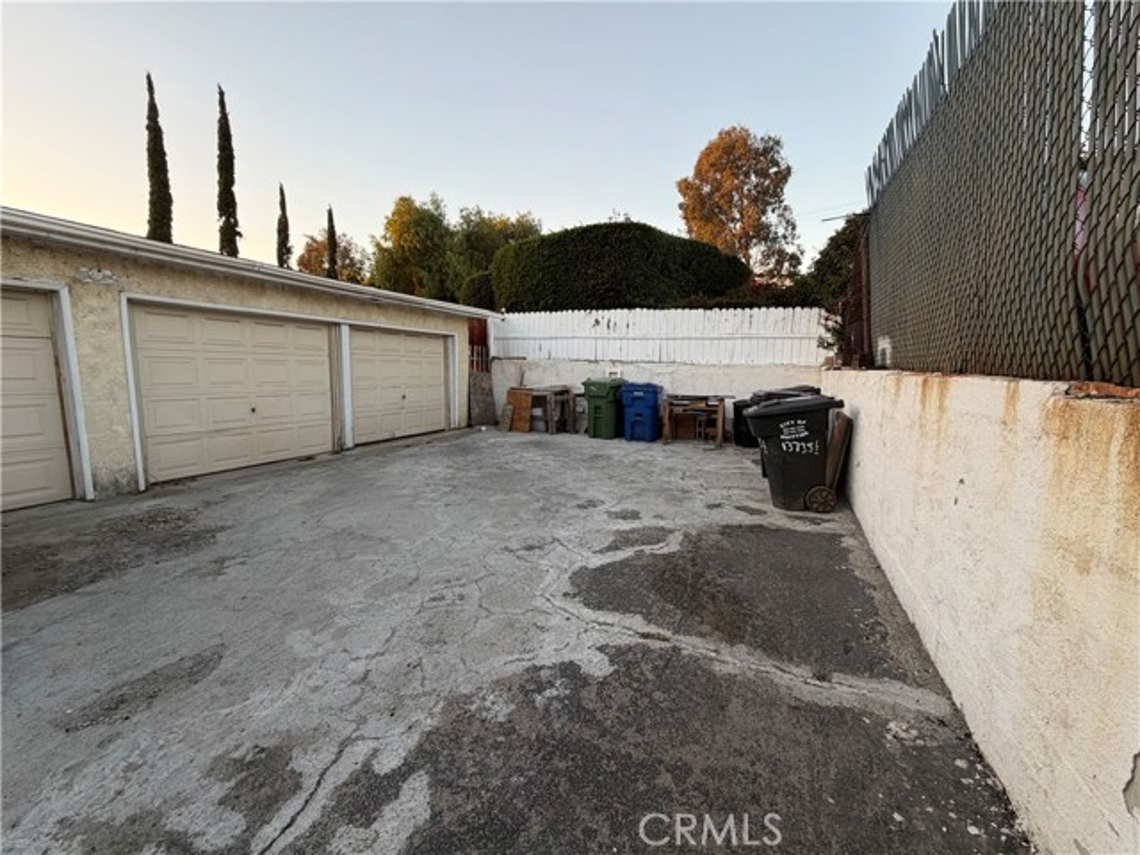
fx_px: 461
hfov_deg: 102.1
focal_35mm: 14
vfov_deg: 85.7
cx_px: 570
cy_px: 428
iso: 50
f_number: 2.2
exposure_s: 1/121
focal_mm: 2.22
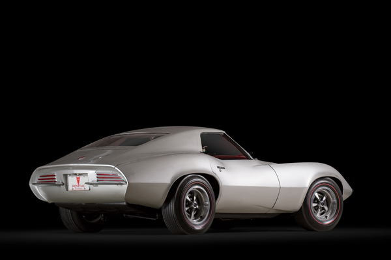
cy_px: 130
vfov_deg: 11.8
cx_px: 196
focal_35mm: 116
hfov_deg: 17.7
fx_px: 1259
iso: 400
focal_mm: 116
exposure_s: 1/200
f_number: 5.6
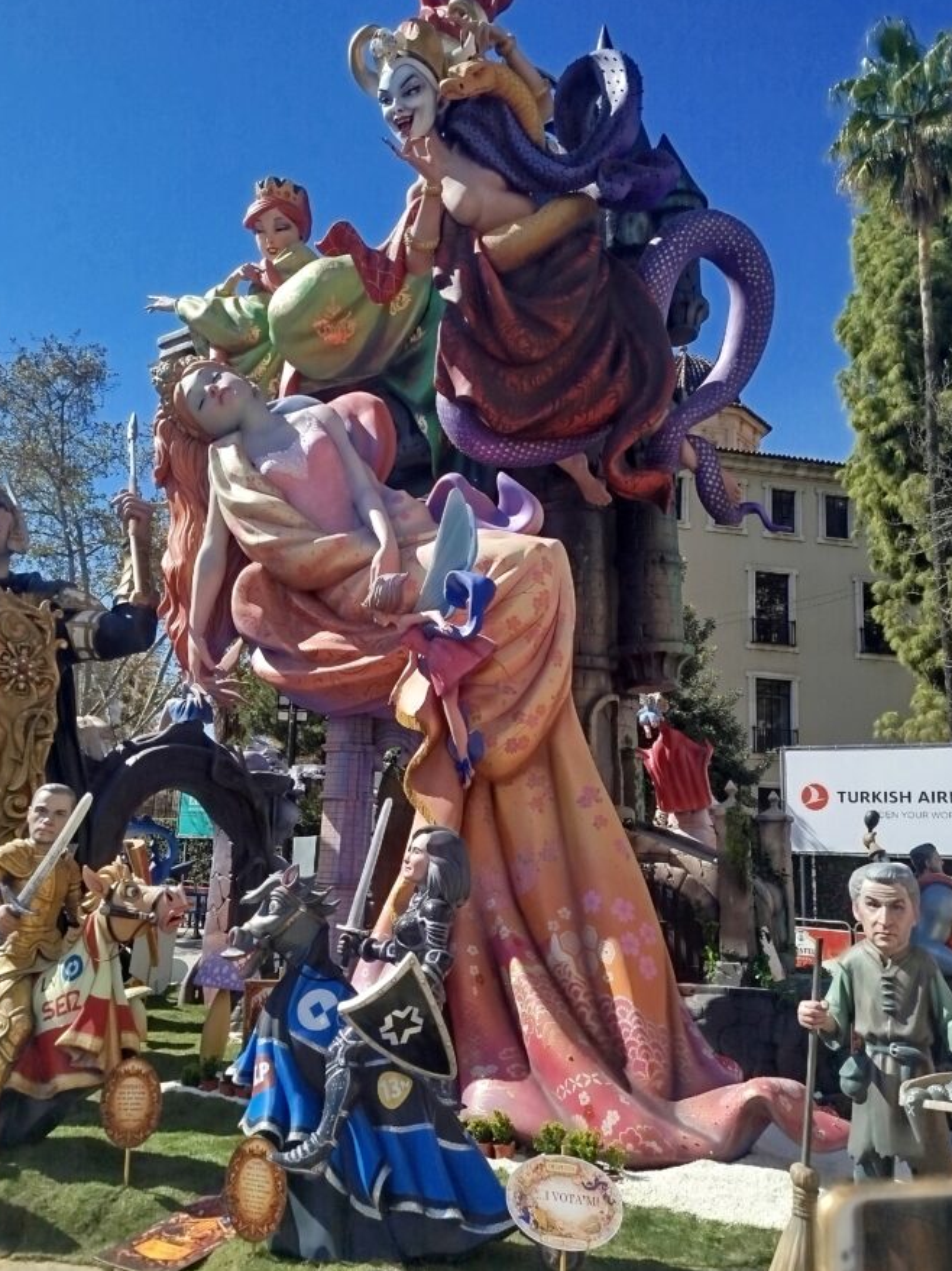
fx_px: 1027
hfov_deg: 49.7
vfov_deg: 63.4
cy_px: 653
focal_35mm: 28
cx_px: 470
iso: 50
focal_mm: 5.31
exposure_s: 1/768
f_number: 1.7
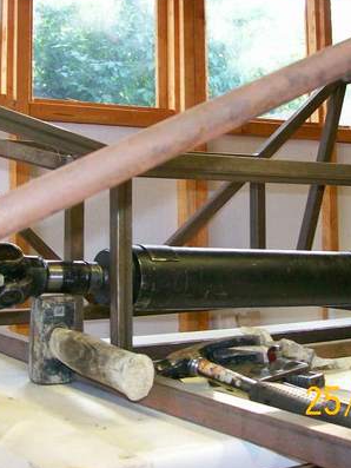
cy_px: 190
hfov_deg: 25.2
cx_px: 157
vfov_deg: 33.1
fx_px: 784
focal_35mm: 58
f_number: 2.7
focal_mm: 6
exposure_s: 1/64
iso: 140
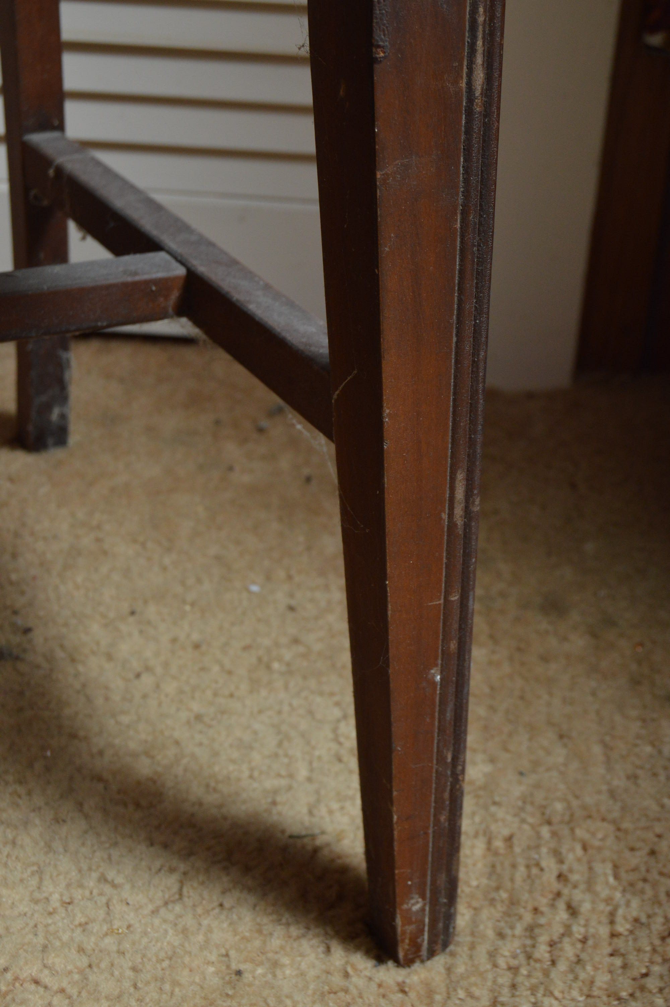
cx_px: 335
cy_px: 504
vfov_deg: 35.1
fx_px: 1594
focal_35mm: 57
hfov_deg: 23.7
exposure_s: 1/160
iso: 800
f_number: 7.1
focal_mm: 38
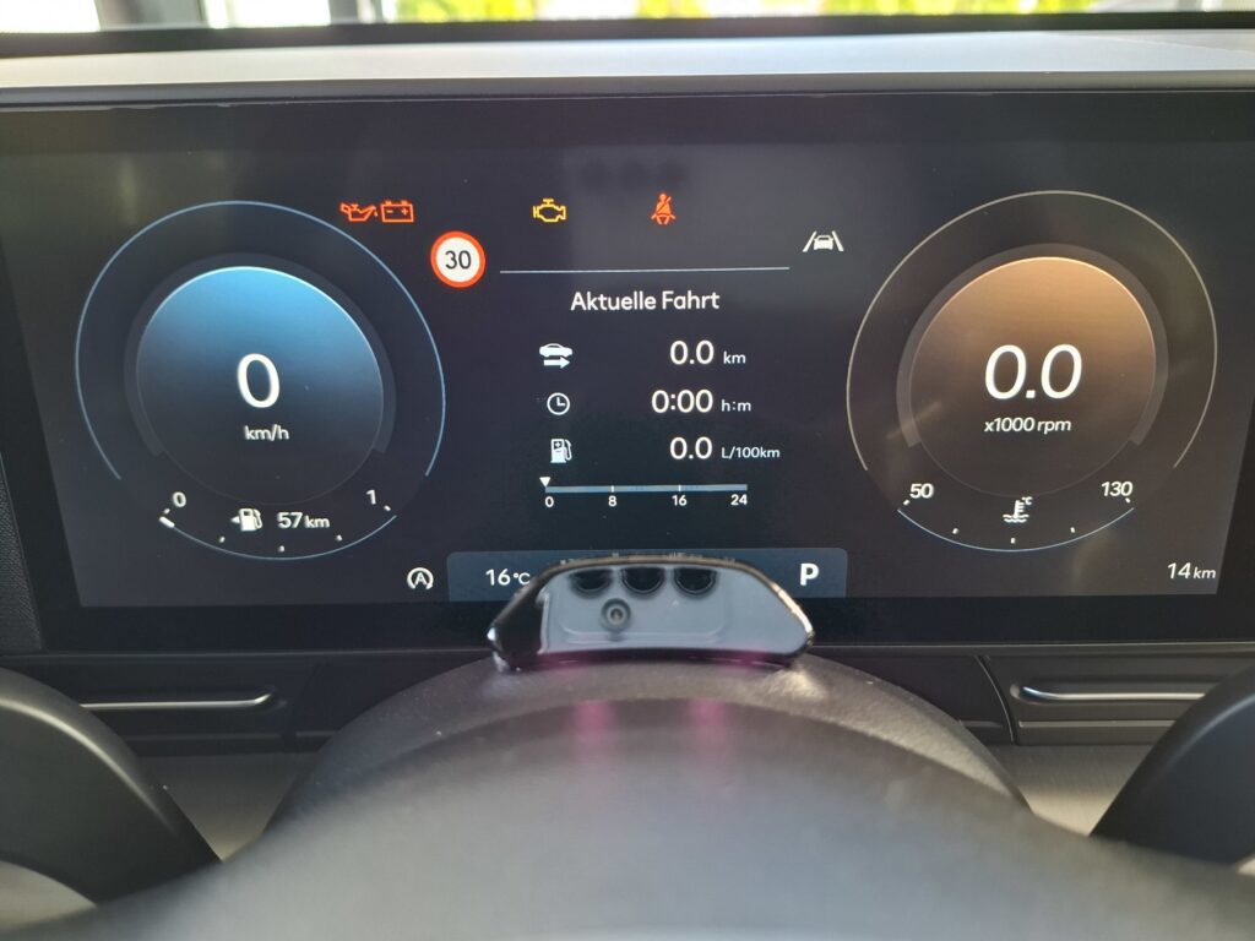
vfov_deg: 58.9
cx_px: 628
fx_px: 834
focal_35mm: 23
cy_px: 470
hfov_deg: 73.9
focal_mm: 5.54
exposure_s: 1/50
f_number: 1.8
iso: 250
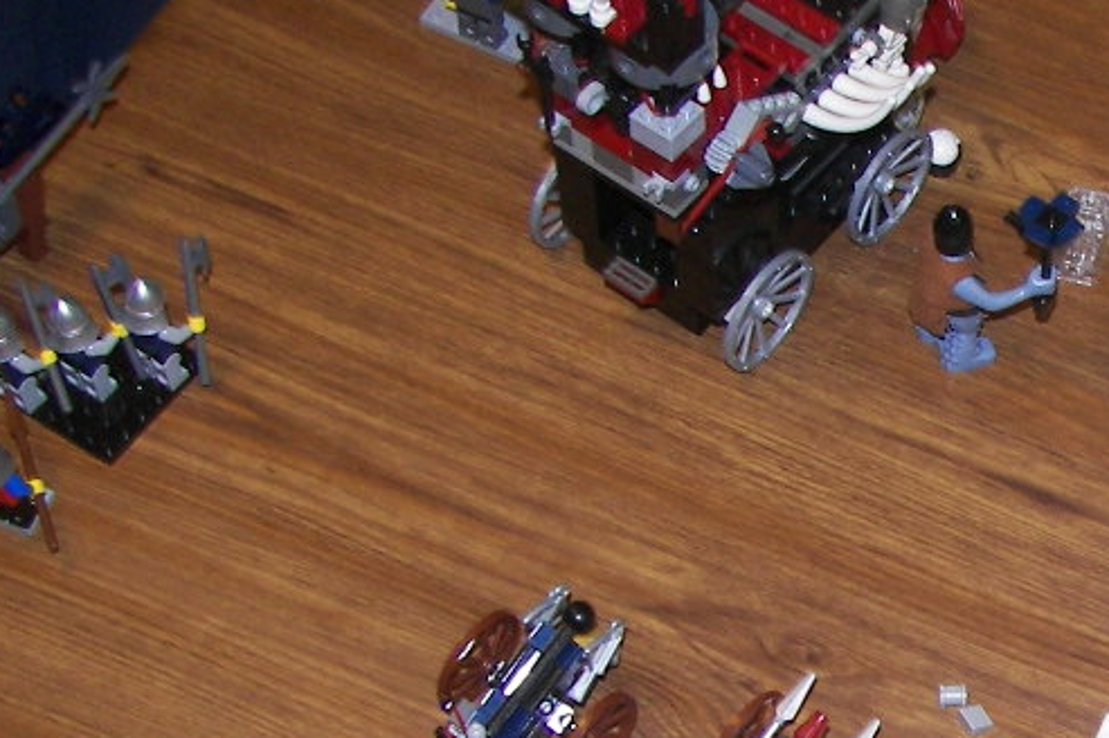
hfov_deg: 19.7
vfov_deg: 13.5
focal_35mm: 100
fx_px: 3078
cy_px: 668
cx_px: 1156
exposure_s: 1/30
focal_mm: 6.1
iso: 100
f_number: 2.8
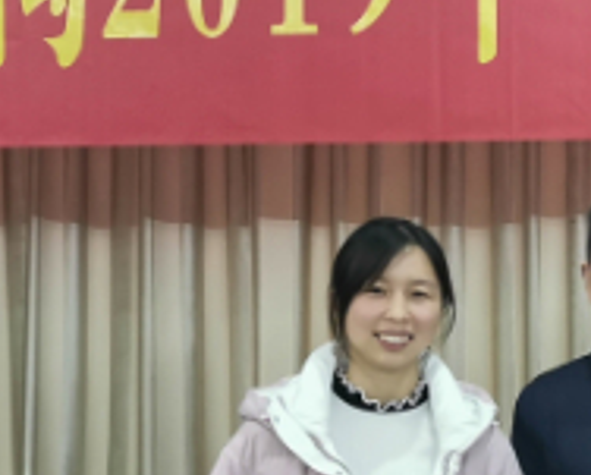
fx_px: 1962
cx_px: 494
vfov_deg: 13.8
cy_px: 333
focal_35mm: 112
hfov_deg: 17.0
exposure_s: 1/33.3
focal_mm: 5.58
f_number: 1.8
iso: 320
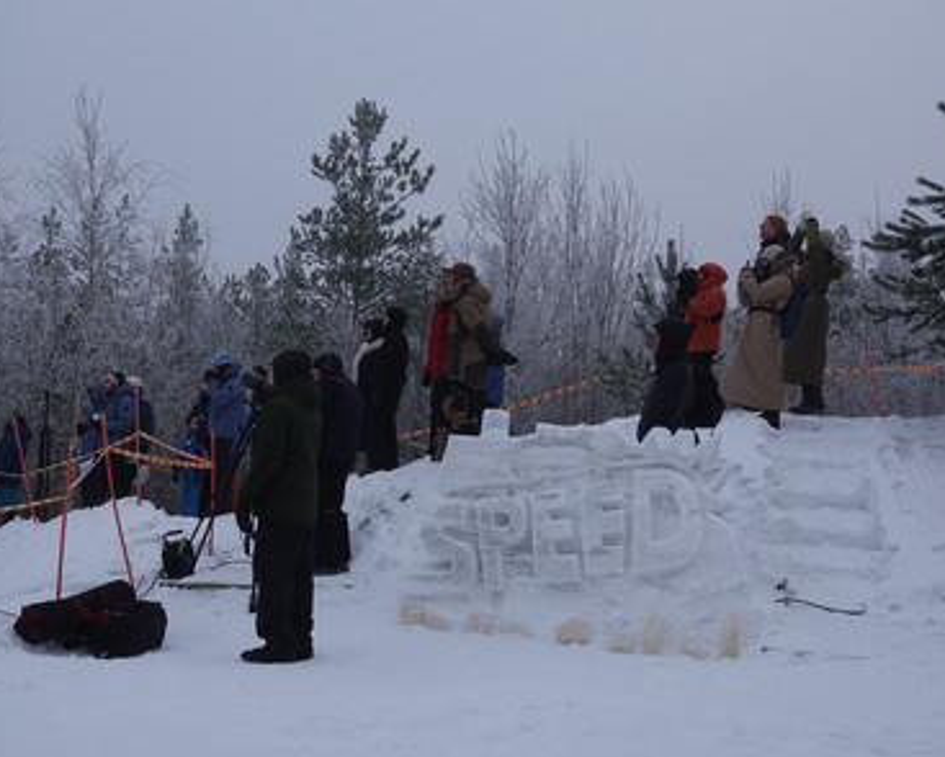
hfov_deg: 40.3
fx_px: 1287
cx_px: 482
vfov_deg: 32.8
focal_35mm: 46
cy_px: 381
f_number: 3.2
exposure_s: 1/400
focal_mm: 14.65
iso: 200
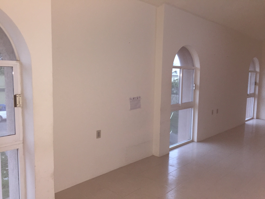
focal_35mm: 29
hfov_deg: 61.7
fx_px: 222
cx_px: 132
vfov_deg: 48.2
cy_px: 100
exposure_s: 1/16
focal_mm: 4.15
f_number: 2.2
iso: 200
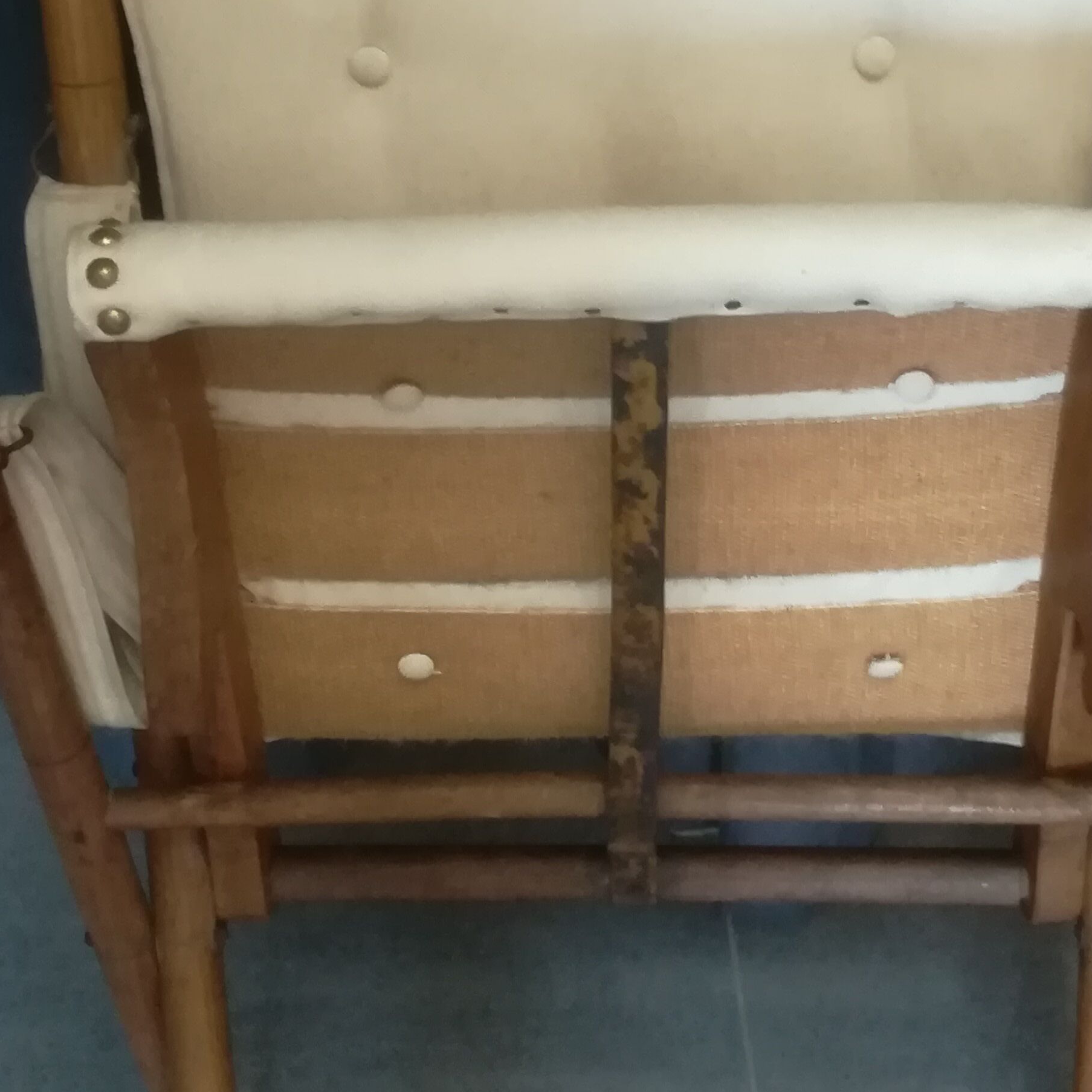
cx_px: 637
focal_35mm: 66
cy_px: 482
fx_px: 2356
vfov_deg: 26.1
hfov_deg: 26.1
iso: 640
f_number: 2.2
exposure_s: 1/14.3
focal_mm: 3.83
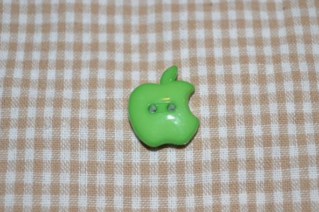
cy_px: 99
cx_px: 175
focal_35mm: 77
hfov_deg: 26.3
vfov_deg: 17.7
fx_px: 681
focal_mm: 38
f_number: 5
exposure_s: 1/60
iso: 200
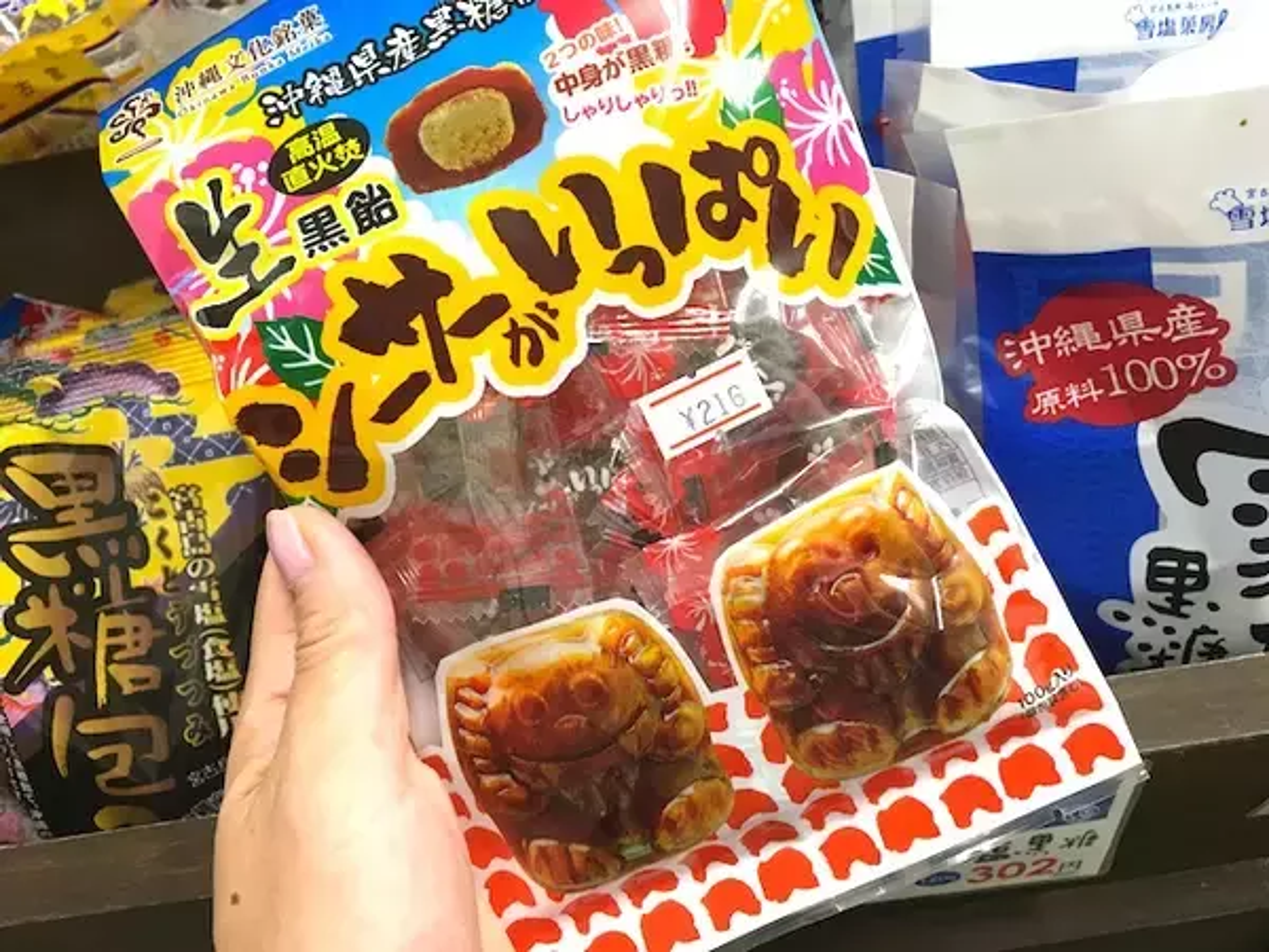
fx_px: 1063
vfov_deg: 48.2
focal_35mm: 29
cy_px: 476
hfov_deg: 61.7
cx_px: 634
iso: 80
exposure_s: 1/30
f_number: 2.2
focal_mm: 4.15
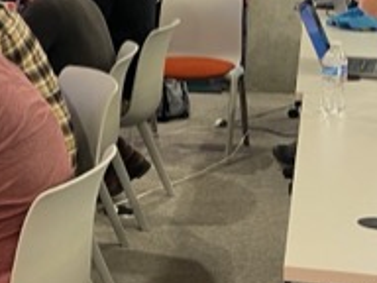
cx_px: -81
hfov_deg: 19.4
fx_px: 1035
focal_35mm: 95
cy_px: 72
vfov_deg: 15.5
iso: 125
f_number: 1.8
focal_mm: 4.25
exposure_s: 1/41
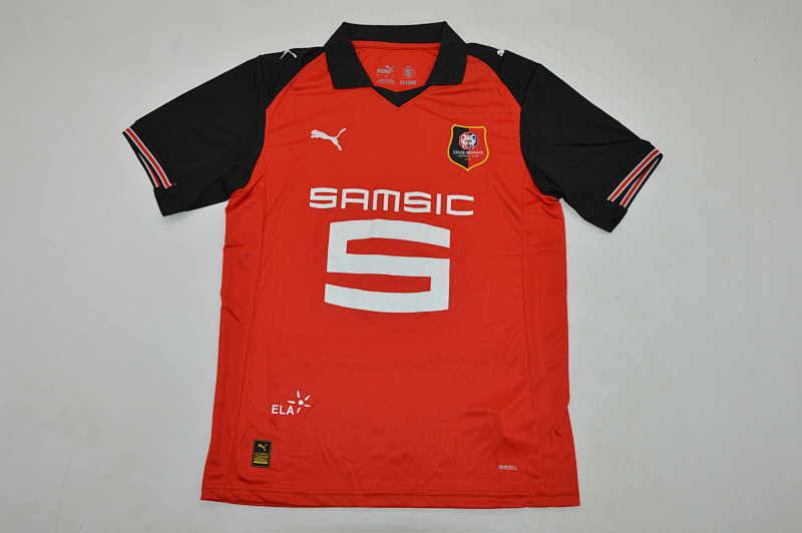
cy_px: 266
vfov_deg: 41.6
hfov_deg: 59.5
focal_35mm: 32
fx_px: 701
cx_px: 401
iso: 400
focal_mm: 21
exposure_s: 1/200
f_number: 10
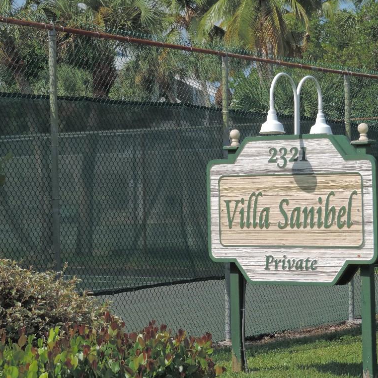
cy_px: 188
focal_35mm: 107
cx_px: 220
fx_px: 1322
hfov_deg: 16.3
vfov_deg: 16.3
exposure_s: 1/1000
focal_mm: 16
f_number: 4.1
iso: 110
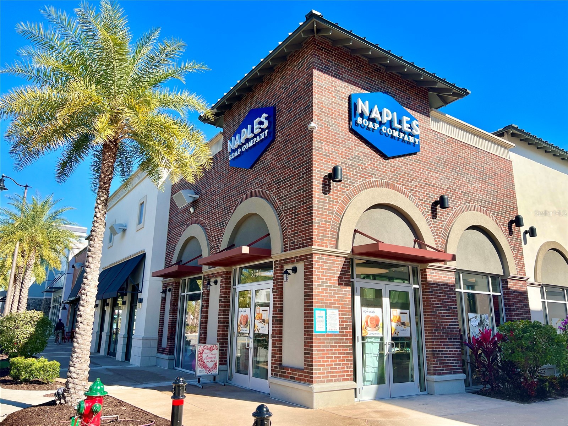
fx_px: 427
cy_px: 213
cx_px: 284
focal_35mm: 26
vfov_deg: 53.1
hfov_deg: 67.3
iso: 50
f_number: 1.5
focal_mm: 5.7
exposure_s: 1/2915
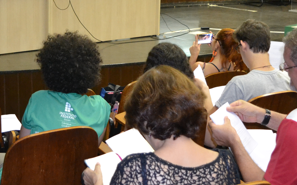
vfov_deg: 18.4
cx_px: 102
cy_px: 0
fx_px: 559
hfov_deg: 29.6
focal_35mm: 69
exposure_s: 1/60
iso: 2500
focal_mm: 23
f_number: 3.8
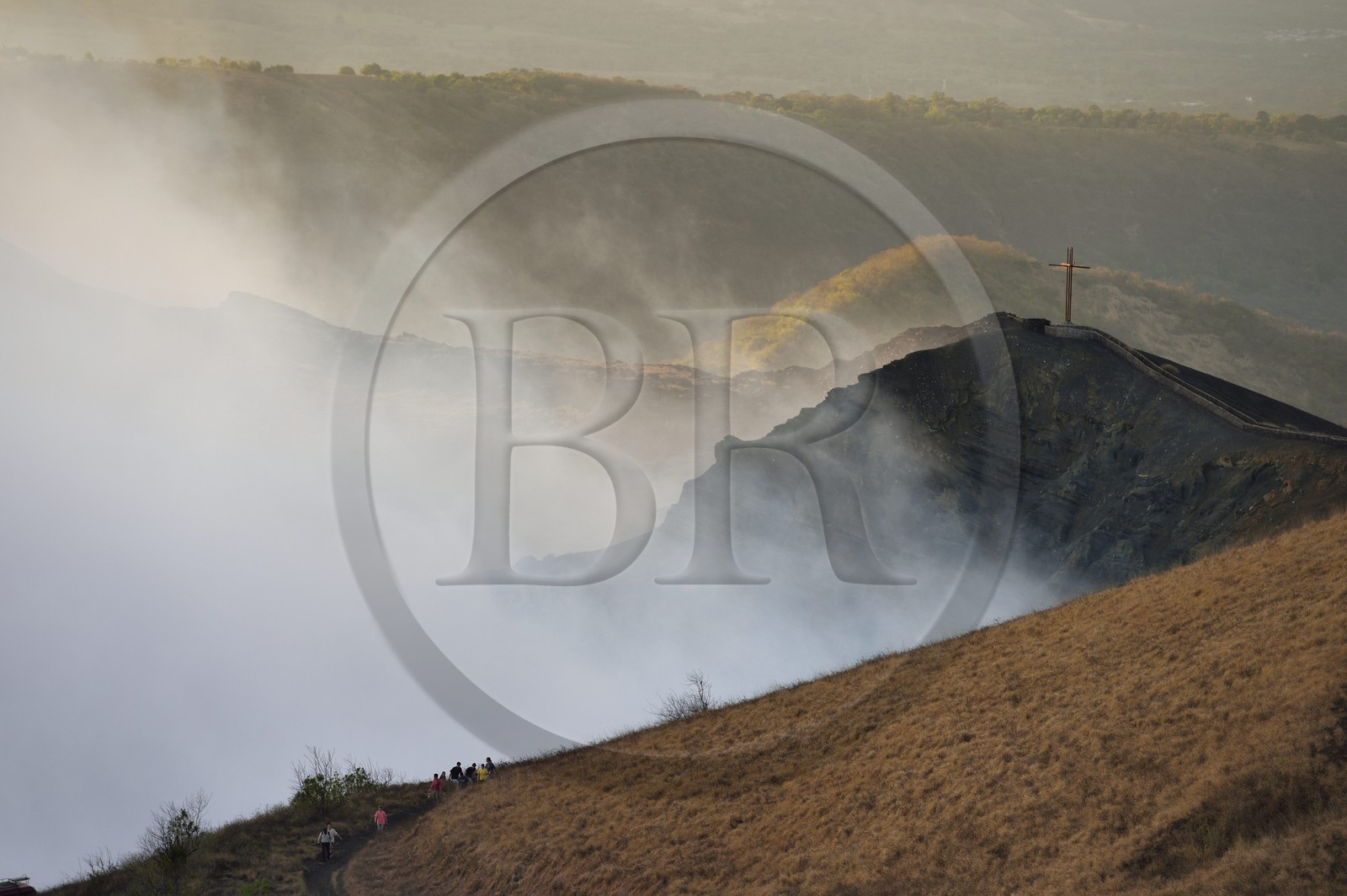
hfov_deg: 11.4
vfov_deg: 7.6
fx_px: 6729
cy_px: 448
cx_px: 674
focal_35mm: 180
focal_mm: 180
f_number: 5.6
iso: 200
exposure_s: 1/400
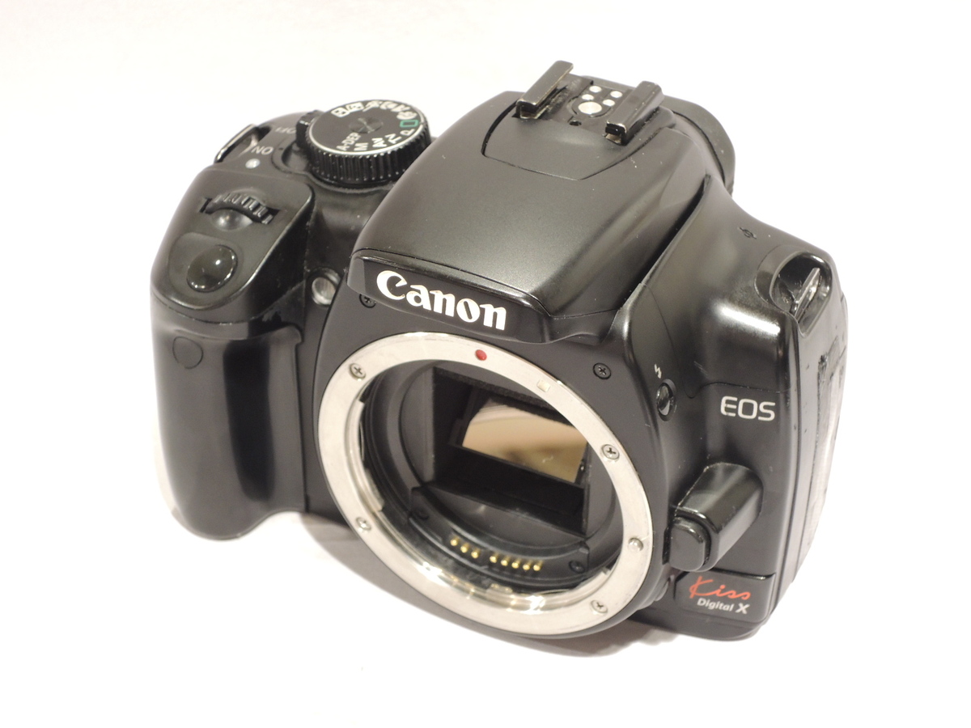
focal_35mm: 70
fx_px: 1964
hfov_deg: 27.8
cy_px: 364
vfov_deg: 21.0
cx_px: 486
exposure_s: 1/30
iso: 400
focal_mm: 12.5
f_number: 4.5
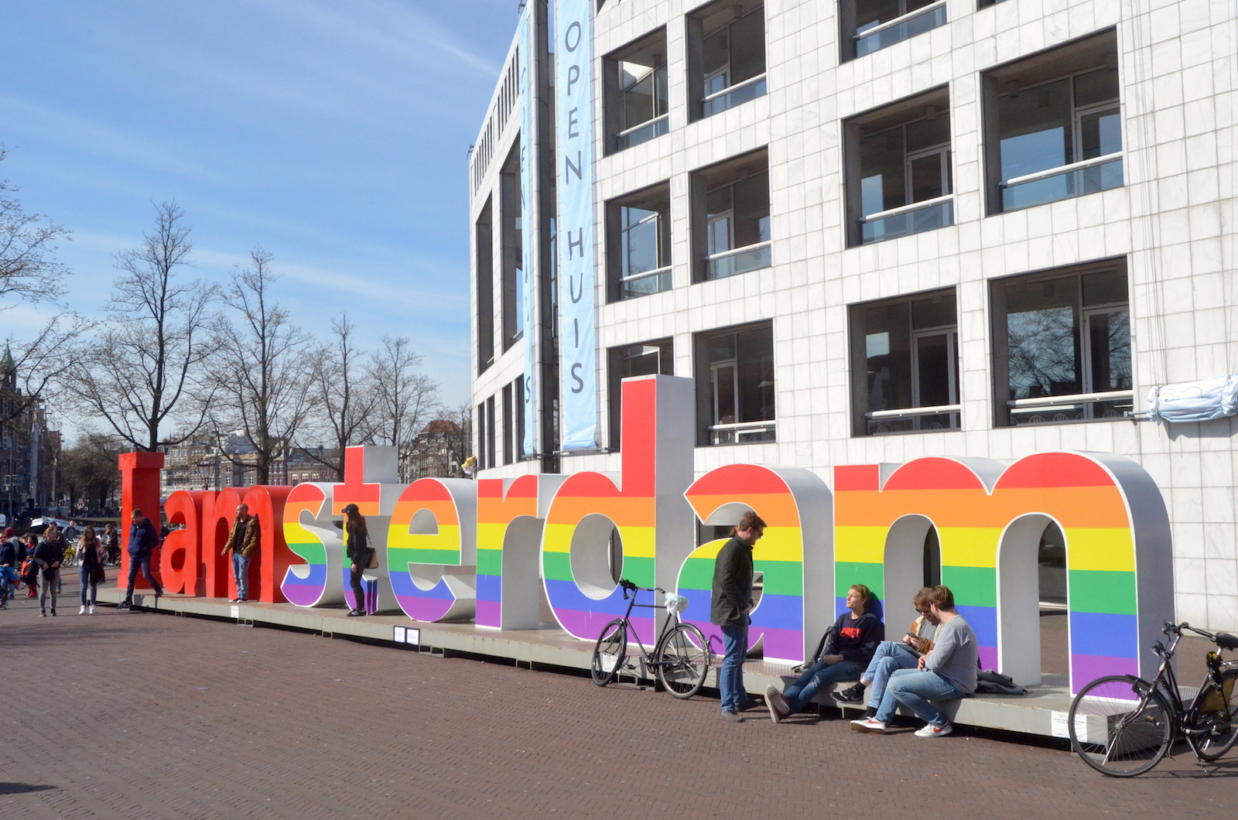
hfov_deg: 53.2
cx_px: 619
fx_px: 1236
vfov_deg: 36.7
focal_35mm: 36
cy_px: 410
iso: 1600
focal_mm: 24
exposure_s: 1/1000
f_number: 16
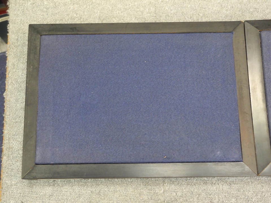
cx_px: 136
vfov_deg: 29.1
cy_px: 102
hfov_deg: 38.2
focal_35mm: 50
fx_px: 391
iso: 400
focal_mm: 10.7
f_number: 3.5
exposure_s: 1/18.1
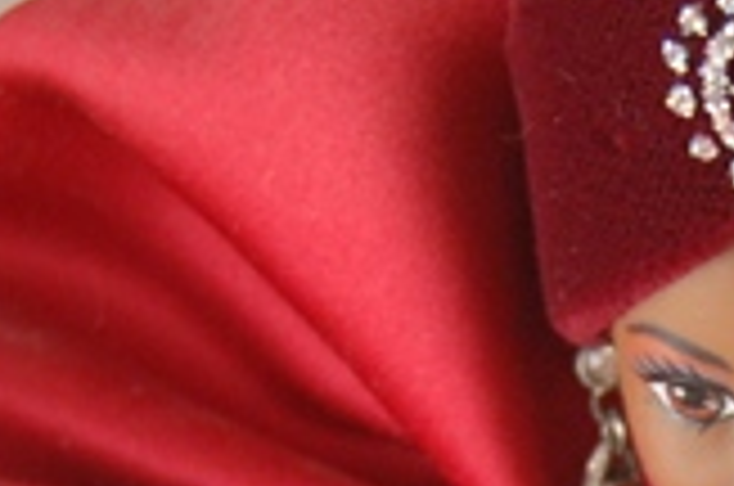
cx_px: 648
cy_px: 580
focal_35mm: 258
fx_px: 5245
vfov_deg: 5.3
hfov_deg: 8.0
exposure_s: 1/80
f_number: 4.5
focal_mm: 31
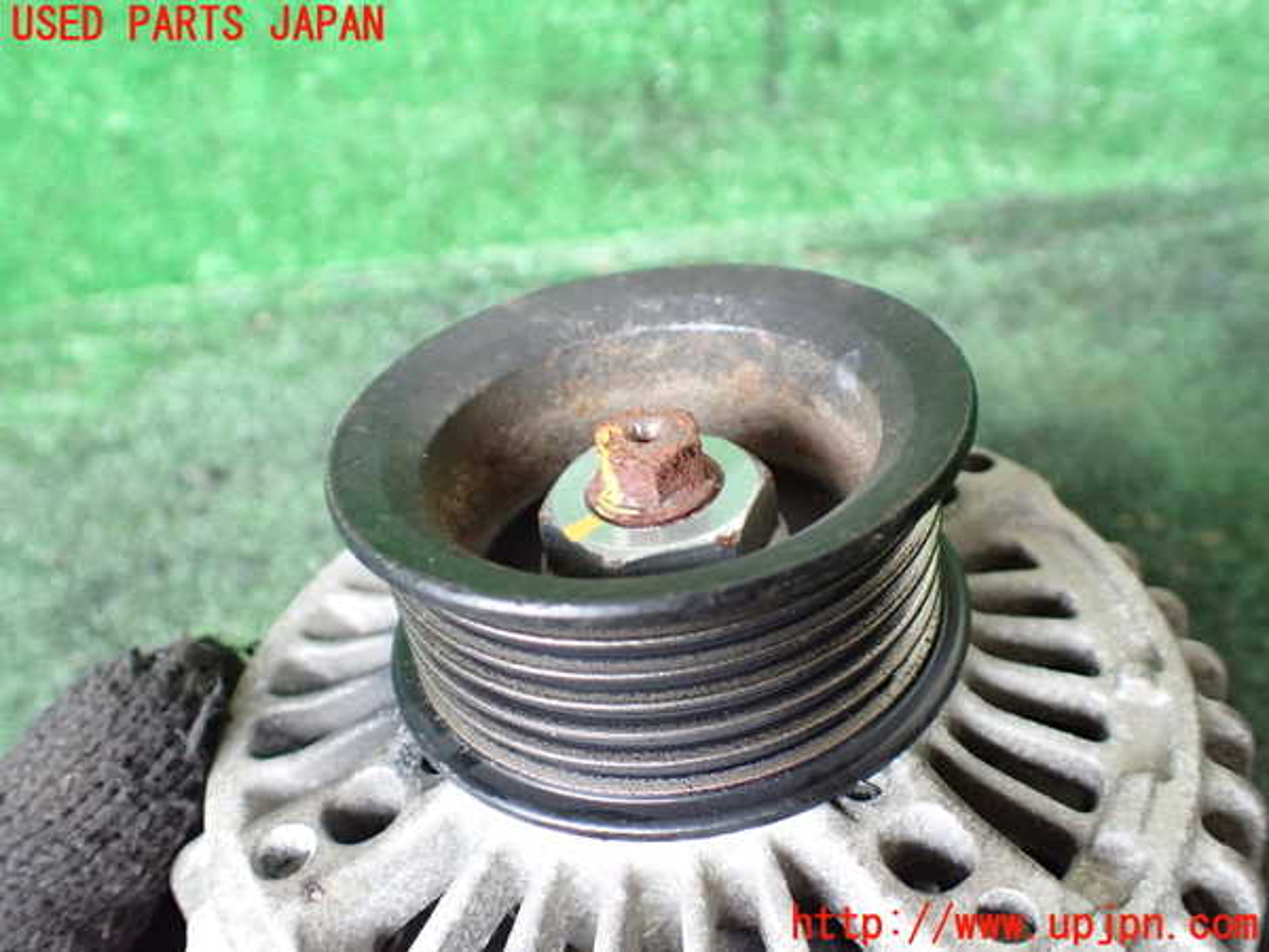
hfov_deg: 60.0
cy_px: 476
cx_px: 634
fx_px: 1100
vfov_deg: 46.8
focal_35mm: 30
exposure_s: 1/50
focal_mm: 5.4
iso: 800
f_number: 2.3
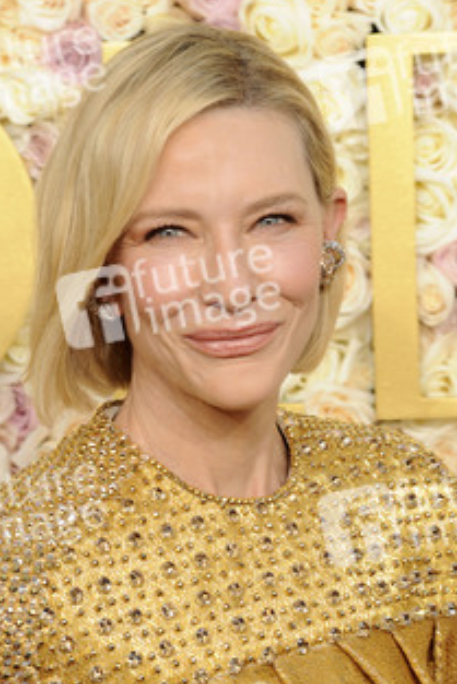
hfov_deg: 5.4
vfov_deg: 8.0
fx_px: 4869
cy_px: 406
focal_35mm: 256
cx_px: 233
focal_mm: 200
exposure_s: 1/250
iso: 800
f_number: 10
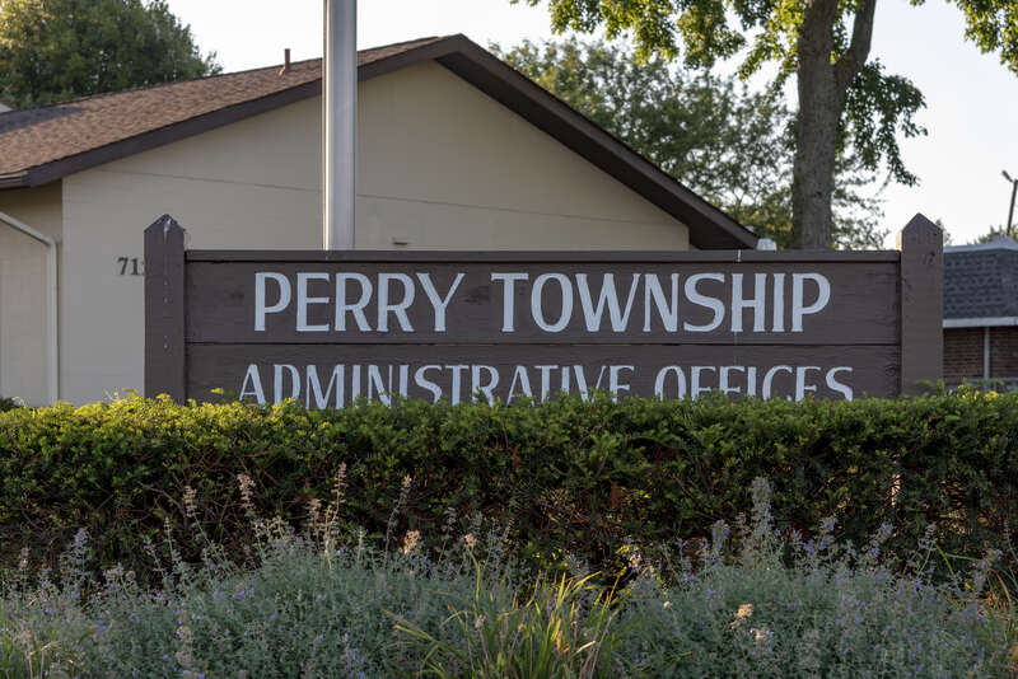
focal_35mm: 70
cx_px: 509
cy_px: 340
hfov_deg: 28.8
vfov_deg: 19.5
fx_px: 1980
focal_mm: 70
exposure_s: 1/125
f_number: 6.3
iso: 160
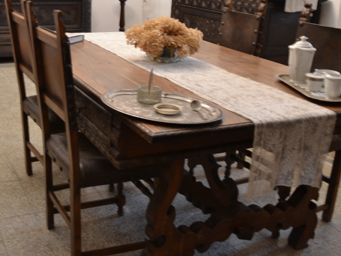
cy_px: 83
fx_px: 432
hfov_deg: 42.4
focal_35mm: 44
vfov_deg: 32.7
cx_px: 108
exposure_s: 1/1.3
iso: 100
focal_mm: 17
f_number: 4.5
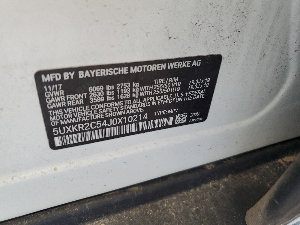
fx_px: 225
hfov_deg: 67.3
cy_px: 112
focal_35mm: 26
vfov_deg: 53.1
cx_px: 150
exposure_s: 1/60.2
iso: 148
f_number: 1.5
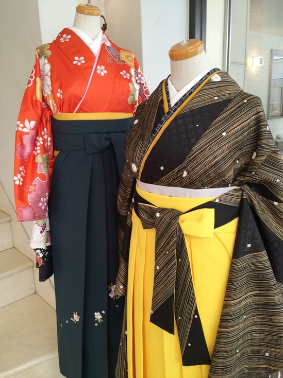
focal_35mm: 29
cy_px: 189
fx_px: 317
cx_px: 142
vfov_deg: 61.7
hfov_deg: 48.2
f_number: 2.2
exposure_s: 1/30
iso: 50
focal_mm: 4.15
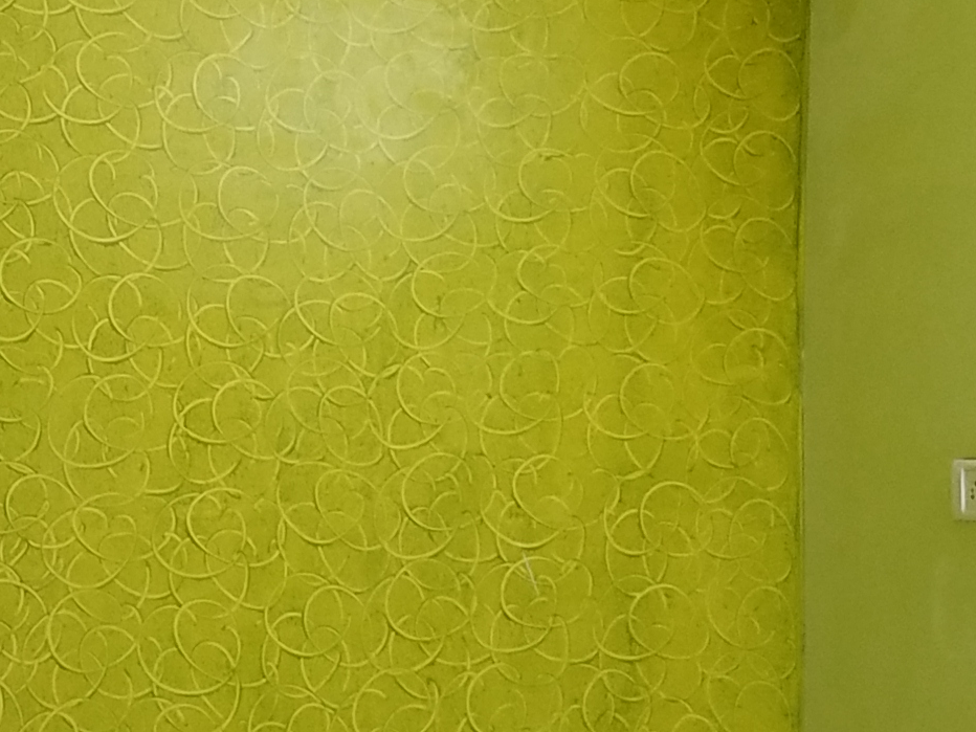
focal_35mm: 103
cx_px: -54
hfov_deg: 18.5
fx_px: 2904
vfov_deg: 14.4
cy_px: 275
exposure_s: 1/25
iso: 320
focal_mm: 3.94
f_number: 1.9
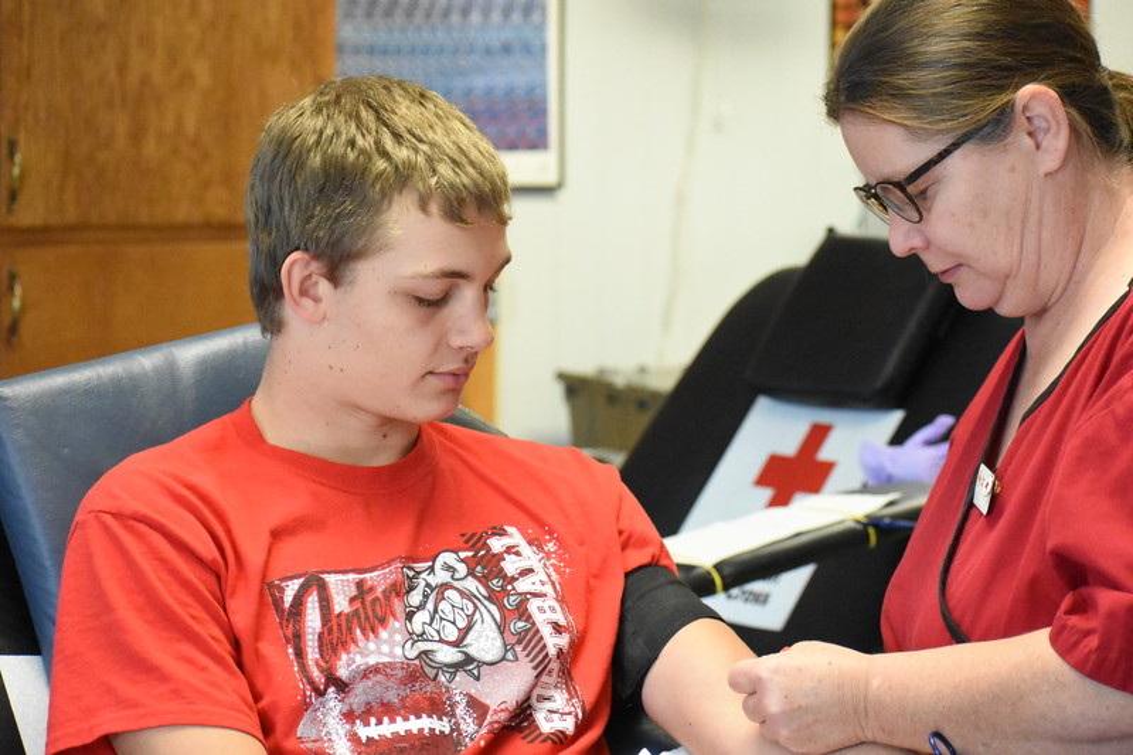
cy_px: 378
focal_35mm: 105
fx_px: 3304
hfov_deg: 19.5
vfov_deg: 13.0
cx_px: 566
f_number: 4.5
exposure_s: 1/500
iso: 10000
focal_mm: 70
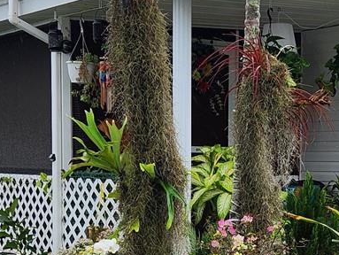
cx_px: 264
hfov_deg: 20.2
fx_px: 941
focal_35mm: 96
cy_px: 245
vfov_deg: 15.2
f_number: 1.8
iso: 20
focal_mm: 5.4
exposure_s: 1/356
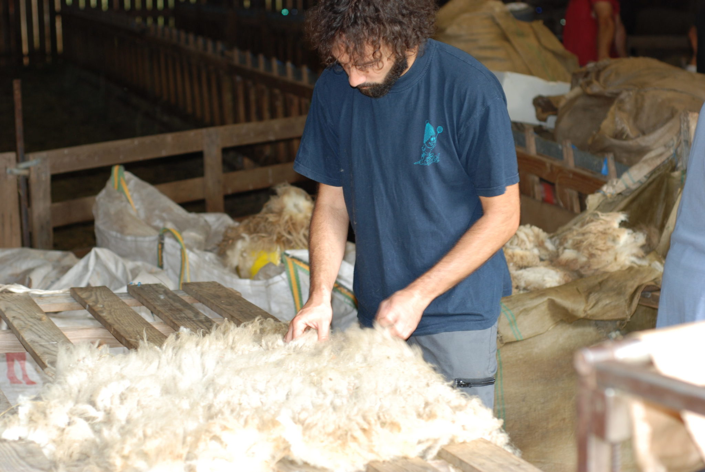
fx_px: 1471
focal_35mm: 75
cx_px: 352
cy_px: 236
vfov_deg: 18.2
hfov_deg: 27.0
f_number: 3.2
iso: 160
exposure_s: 1/60
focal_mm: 50
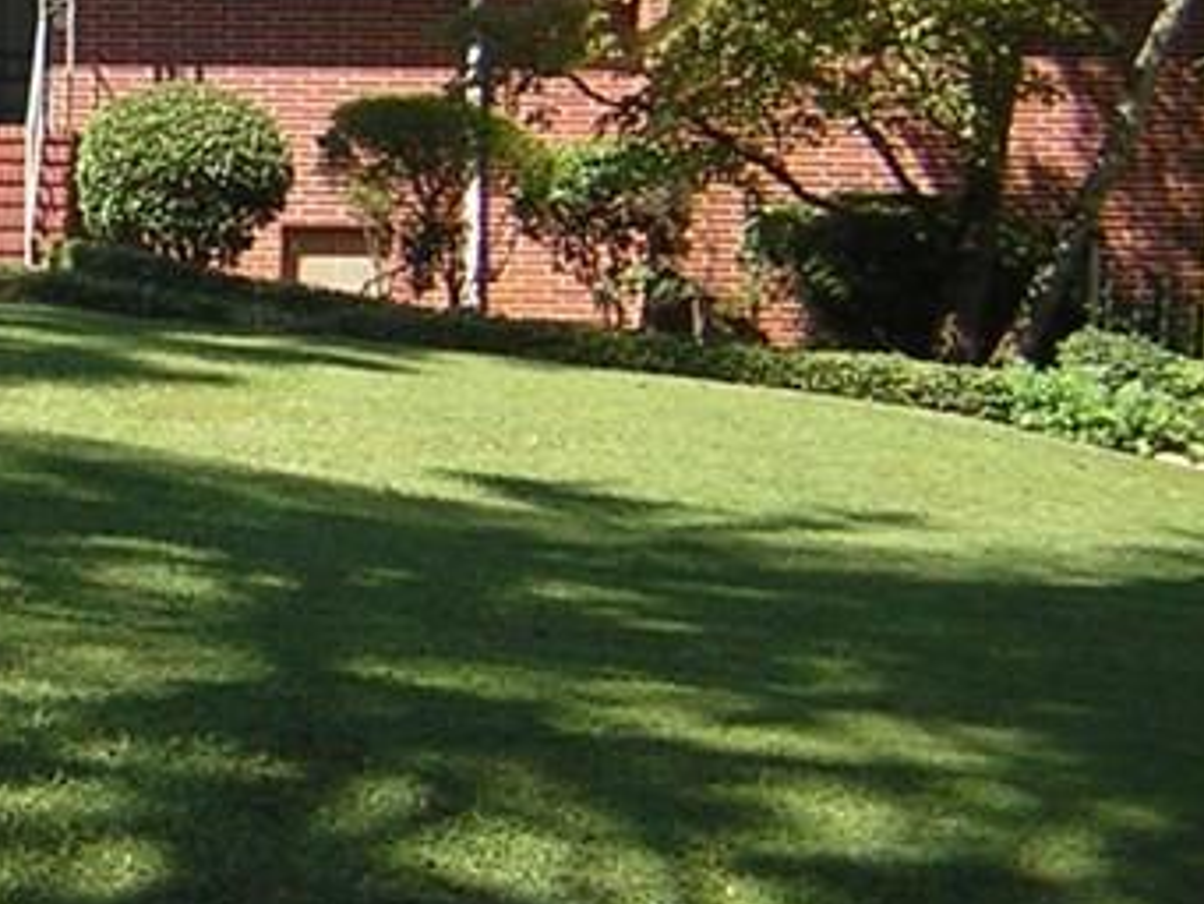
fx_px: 3758
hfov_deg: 17.8
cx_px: 25
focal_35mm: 108
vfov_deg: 13.7
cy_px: 360
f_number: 2.6
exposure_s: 1/420
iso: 50
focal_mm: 4.7
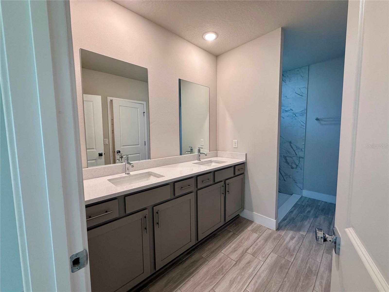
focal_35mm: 14
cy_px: 146
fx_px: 157
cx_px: 194
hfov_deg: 102.1
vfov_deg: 85.7
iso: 200
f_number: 2.2
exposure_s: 1/120
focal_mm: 2.22
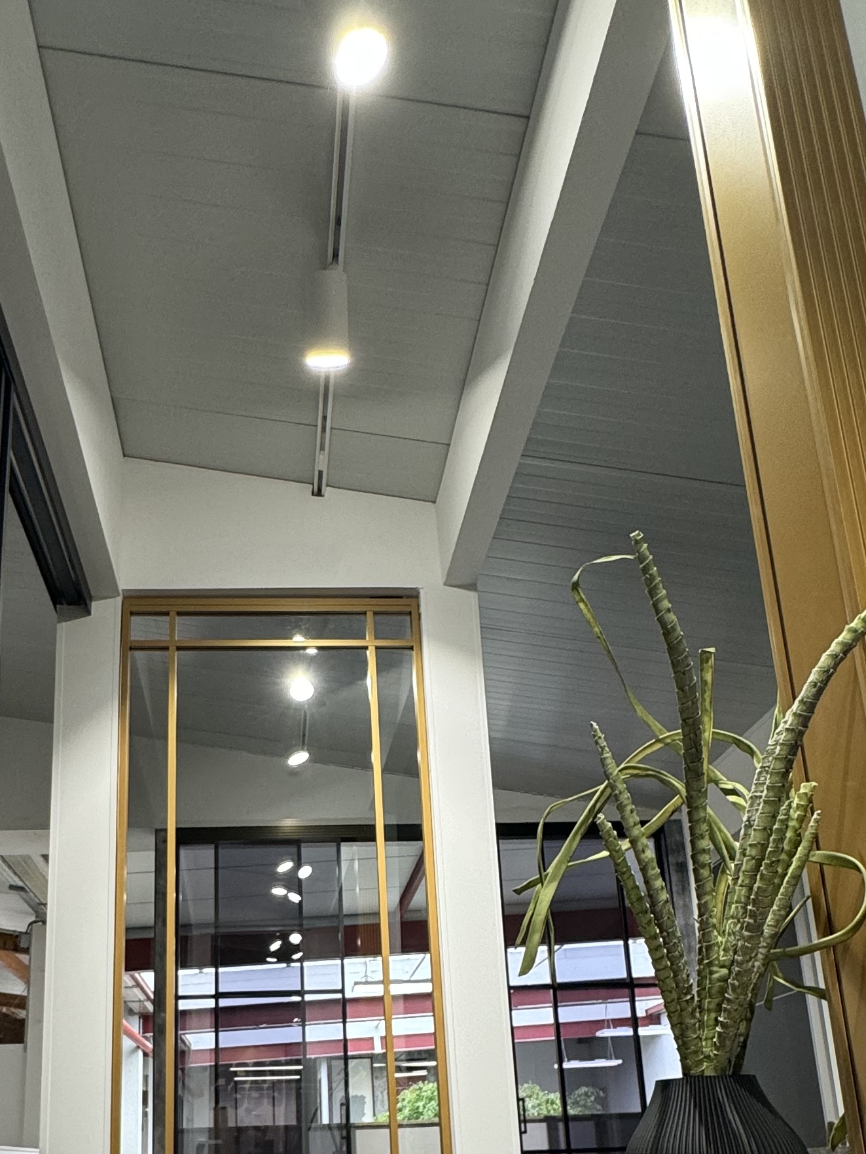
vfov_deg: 53.9
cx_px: 329
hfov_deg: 43.8
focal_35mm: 32
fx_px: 1067
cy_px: 881
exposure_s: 1/100
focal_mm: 2.22
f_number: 2.2
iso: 160
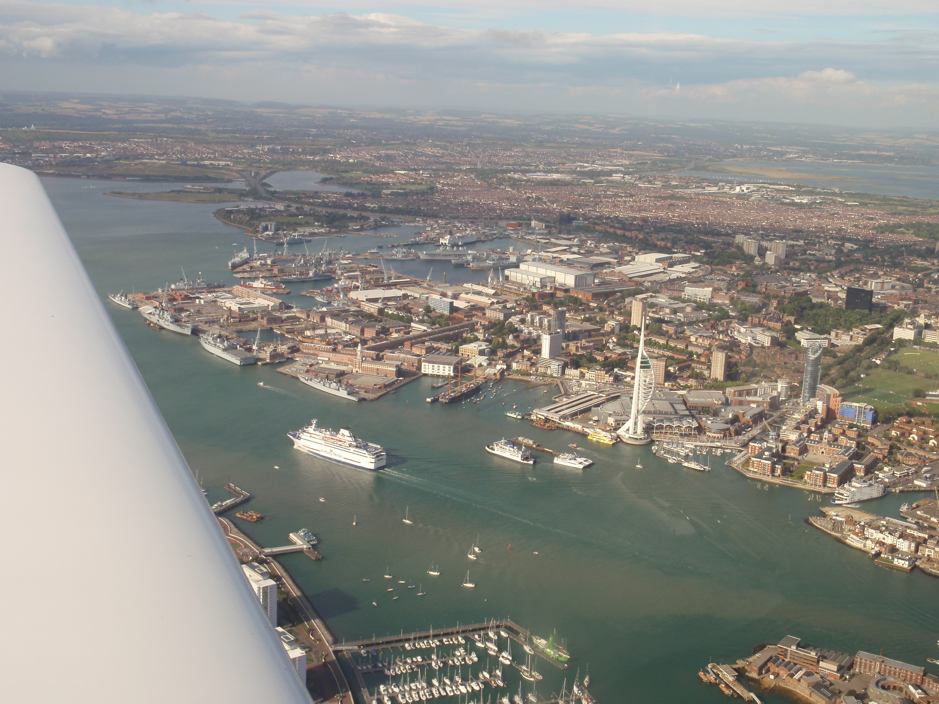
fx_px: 1085
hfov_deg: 46.8
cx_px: 470
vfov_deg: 36.0
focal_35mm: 40
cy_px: 352
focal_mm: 7.25
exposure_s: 1/400
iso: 64
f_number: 3.9
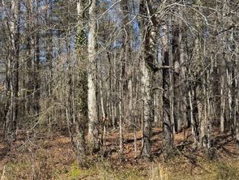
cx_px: 52
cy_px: 86
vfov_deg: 32.9
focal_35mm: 44
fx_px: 304
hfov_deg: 41.3
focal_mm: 5.96
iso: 50
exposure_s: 1/1667
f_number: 1.6
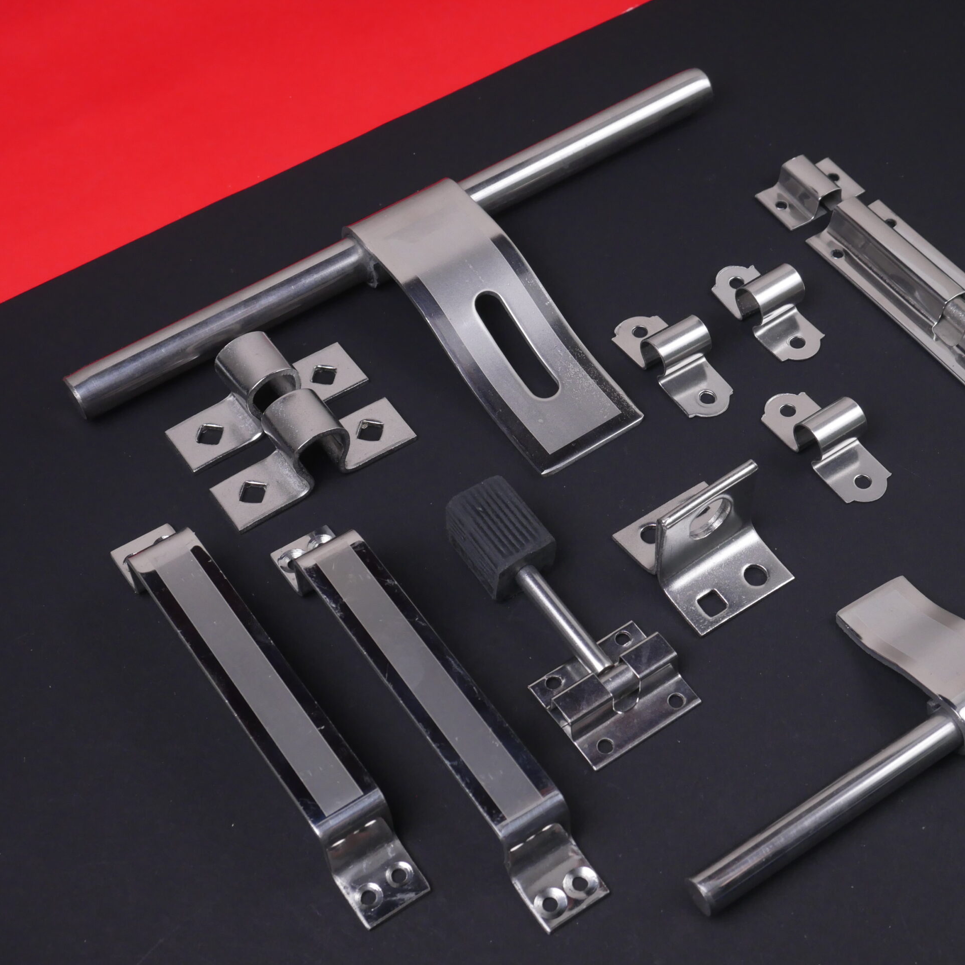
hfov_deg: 28.9
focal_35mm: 59
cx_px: 643
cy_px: 483
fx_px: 1861
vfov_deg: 29.1
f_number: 7.1
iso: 800
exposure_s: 1/30
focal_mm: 25
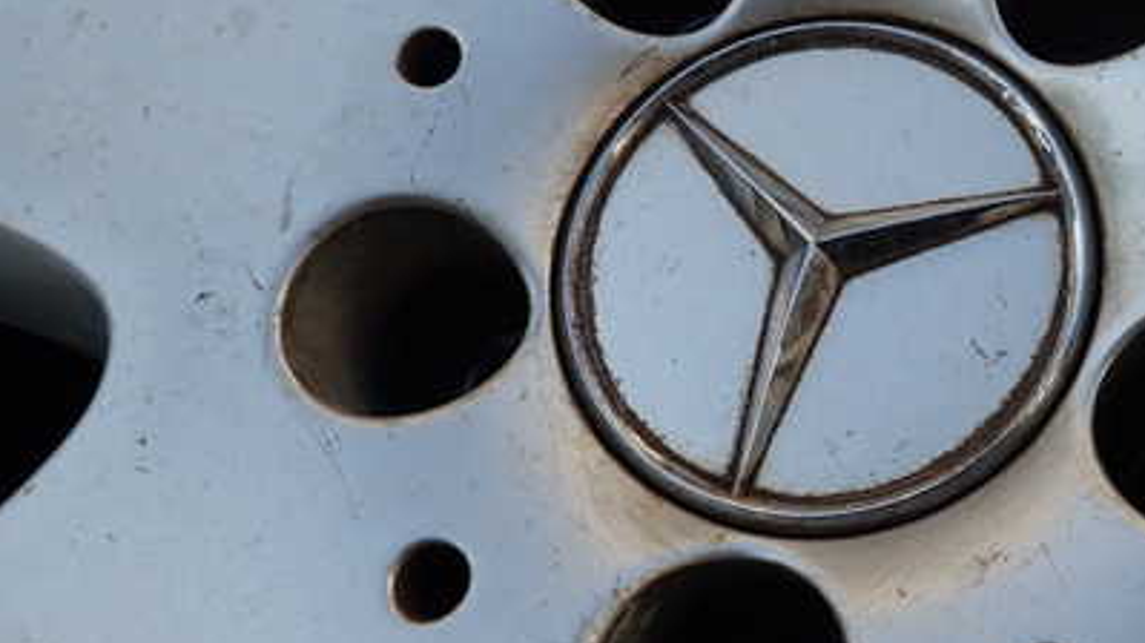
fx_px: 1244
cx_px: 835
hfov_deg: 47.9
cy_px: 201
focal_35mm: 41
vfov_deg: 28.7
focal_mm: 4.5
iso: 100
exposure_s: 1/500
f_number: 2.8
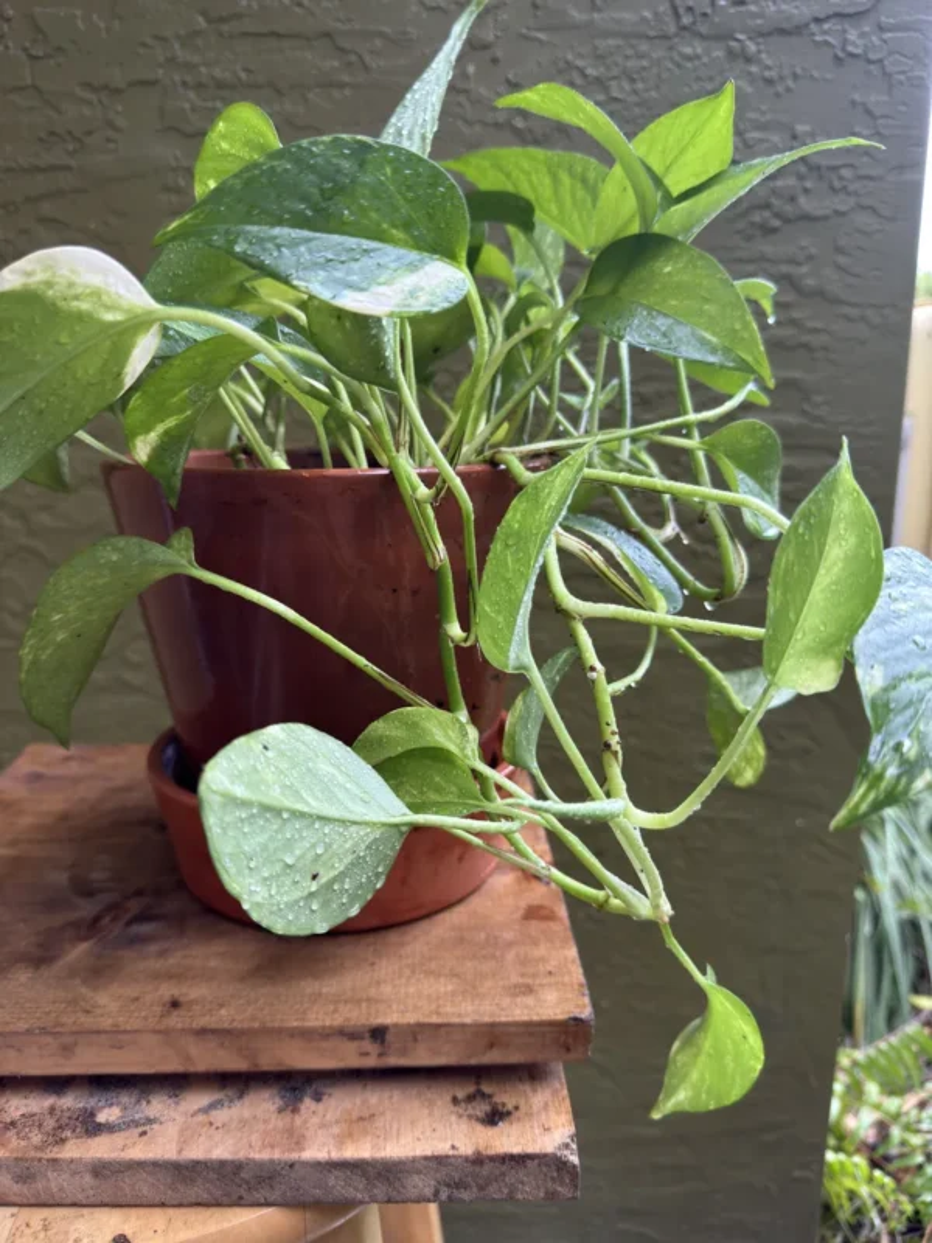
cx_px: 466
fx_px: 862
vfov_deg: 71.6
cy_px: 622
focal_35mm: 24
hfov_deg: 56.8
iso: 125
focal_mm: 6.76
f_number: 1.78
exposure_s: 1/108
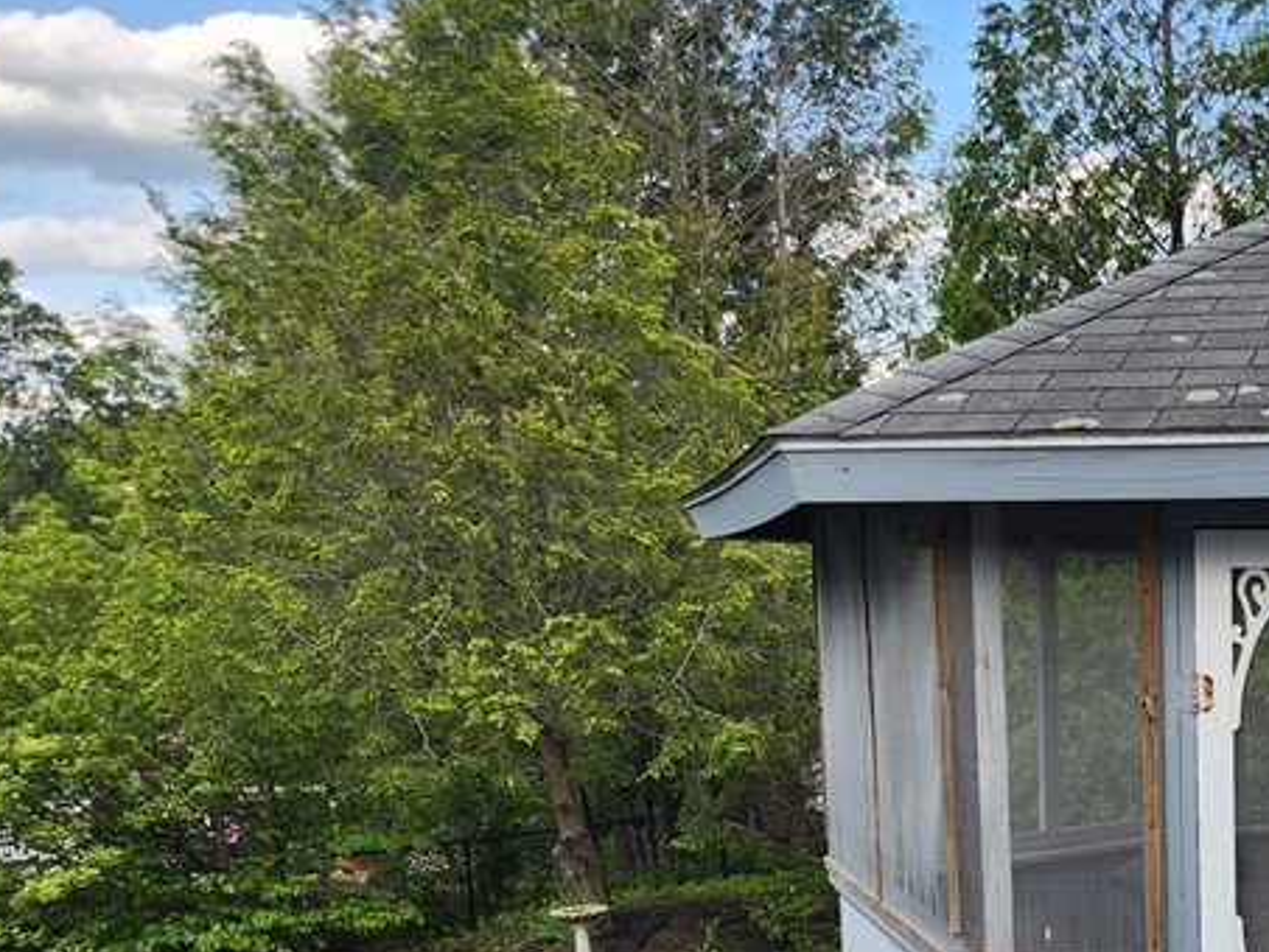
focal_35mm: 52
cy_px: 960
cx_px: 1261
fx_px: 1907
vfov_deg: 26.5
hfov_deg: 33.7
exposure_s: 1/603
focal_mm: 5.4
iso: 20
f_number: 1.8
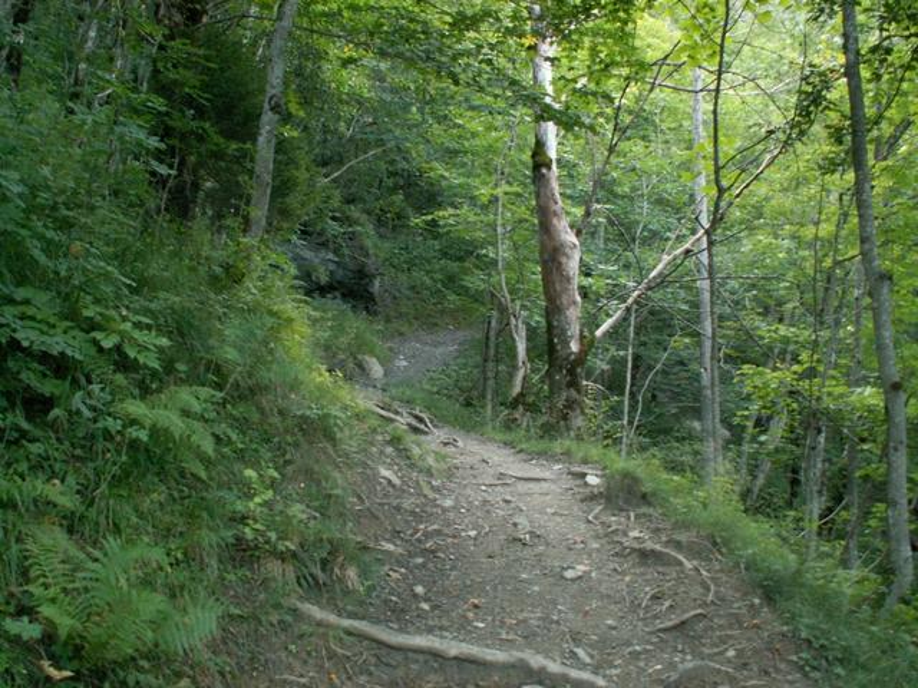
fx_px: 928
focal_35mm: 35
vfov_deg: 40.7
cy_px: 344
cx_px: 459
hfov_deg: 52.6
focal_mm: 5.86
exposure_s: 1/30
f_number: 2.8
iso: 160
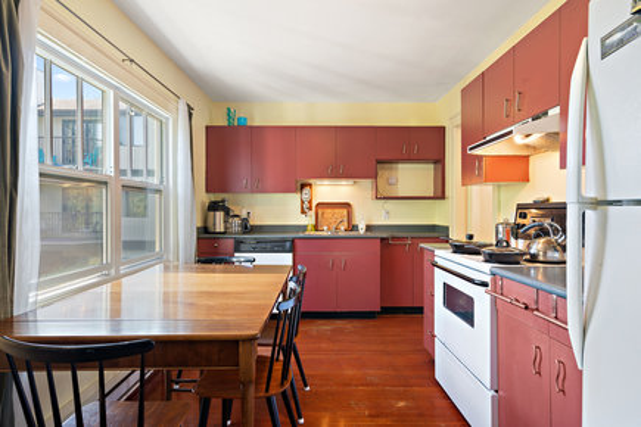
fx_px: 338
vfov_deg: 64.6
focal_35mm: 19
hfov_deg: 86.9
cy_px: 214
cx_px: 320
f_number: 9
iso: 320
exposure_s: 2.5
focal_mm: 19
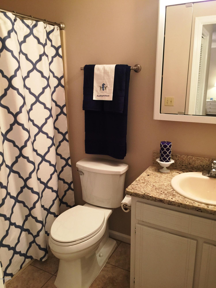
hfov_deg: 48.2
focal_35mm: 29
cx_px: 108
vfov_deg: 61.7
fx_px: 241
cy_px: 144
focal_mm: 4.15
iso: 64
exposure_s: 1/15
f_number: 2.2
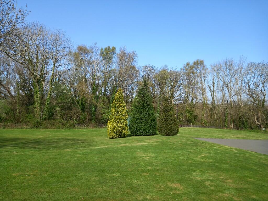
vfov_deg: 54.9
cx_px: 134
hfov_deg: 69.4
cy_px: 100
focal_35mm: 25
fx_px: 194
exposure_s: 1/307
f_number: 2
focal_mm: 4.6
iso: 25
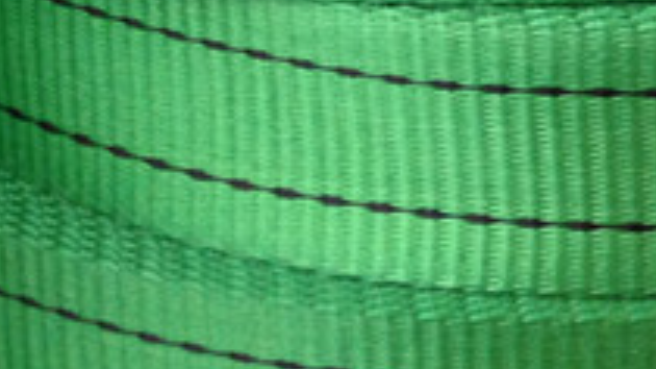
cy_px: -263
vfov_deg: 8.5
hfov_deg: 15.1
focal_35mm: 137
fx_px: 2382
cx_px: 784
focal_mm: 4.13
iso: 200
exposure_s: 1/20
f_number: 2.4
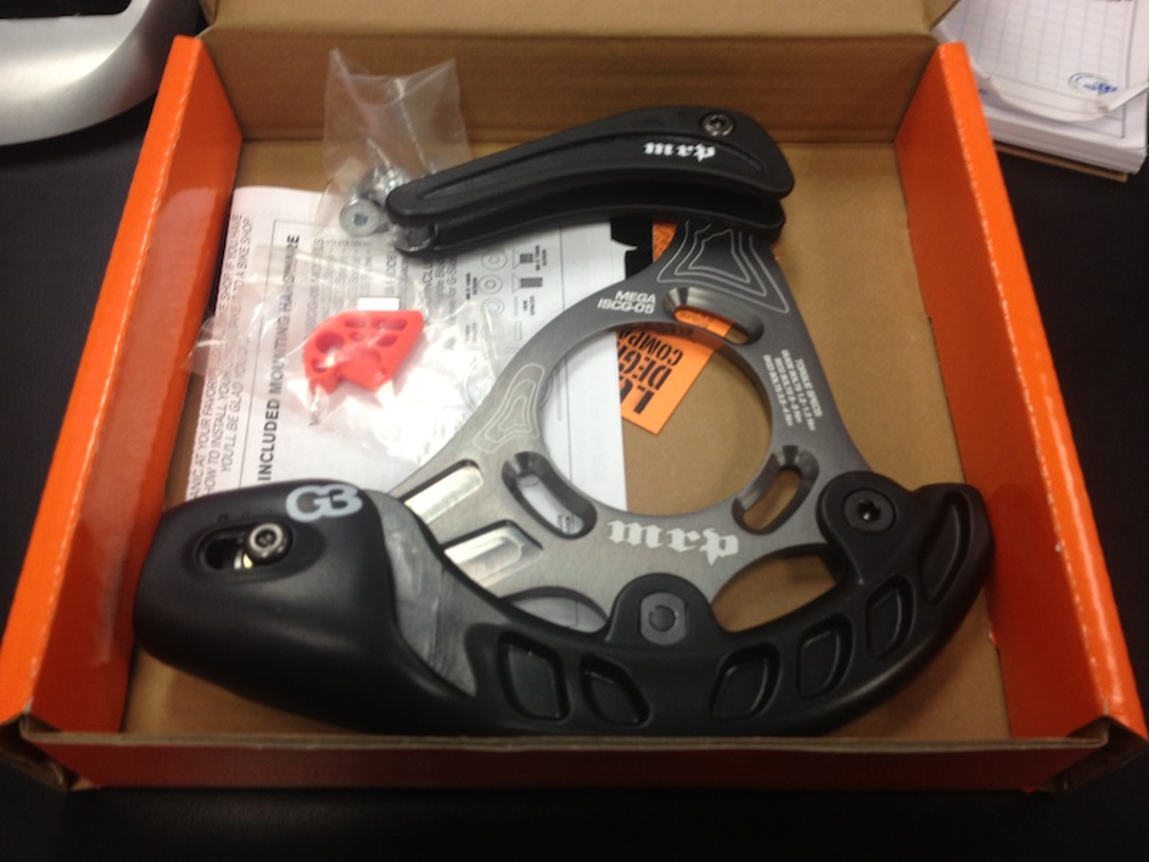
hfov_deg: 52.6
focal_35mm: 35
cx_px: 574
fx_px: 1162
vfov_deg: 40.7
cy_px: 431
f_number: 2.4
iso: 64
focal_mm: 4.28
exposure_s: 1/30
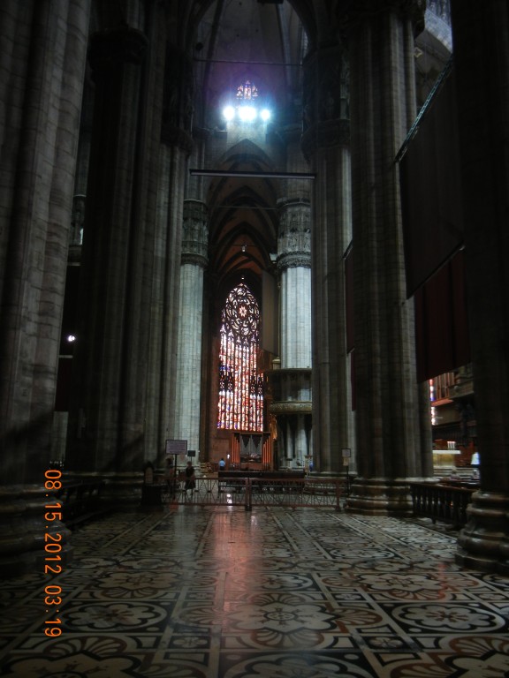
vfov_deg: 60.0
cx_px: 254
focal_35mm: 30
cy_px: 339
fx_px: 588
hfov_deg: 46.8
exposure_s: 1/6.2
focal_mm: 5.4
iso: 200
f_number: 3.5
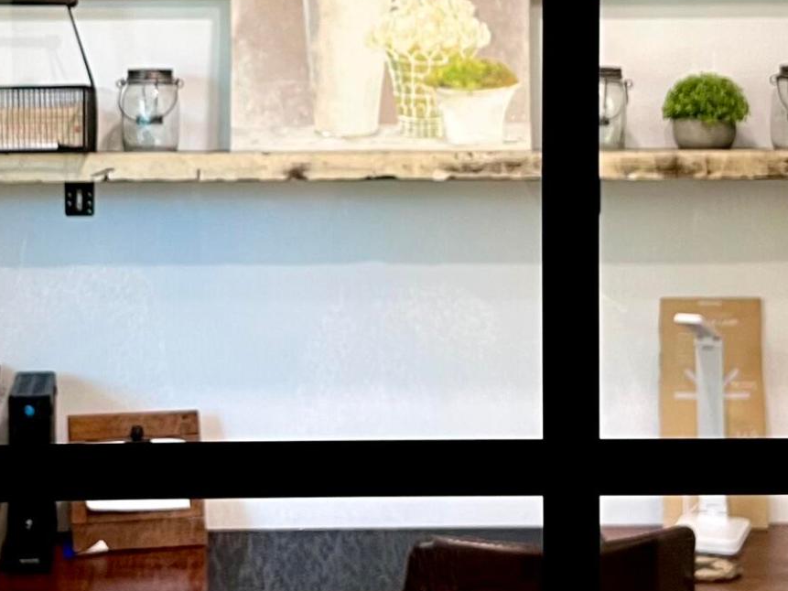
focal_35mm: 87
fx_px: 1981
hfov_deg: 22.4
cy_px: 114
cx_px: 239
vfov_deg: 16.8
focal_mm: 5.7
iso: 80
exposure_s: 1/60
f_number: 1.5
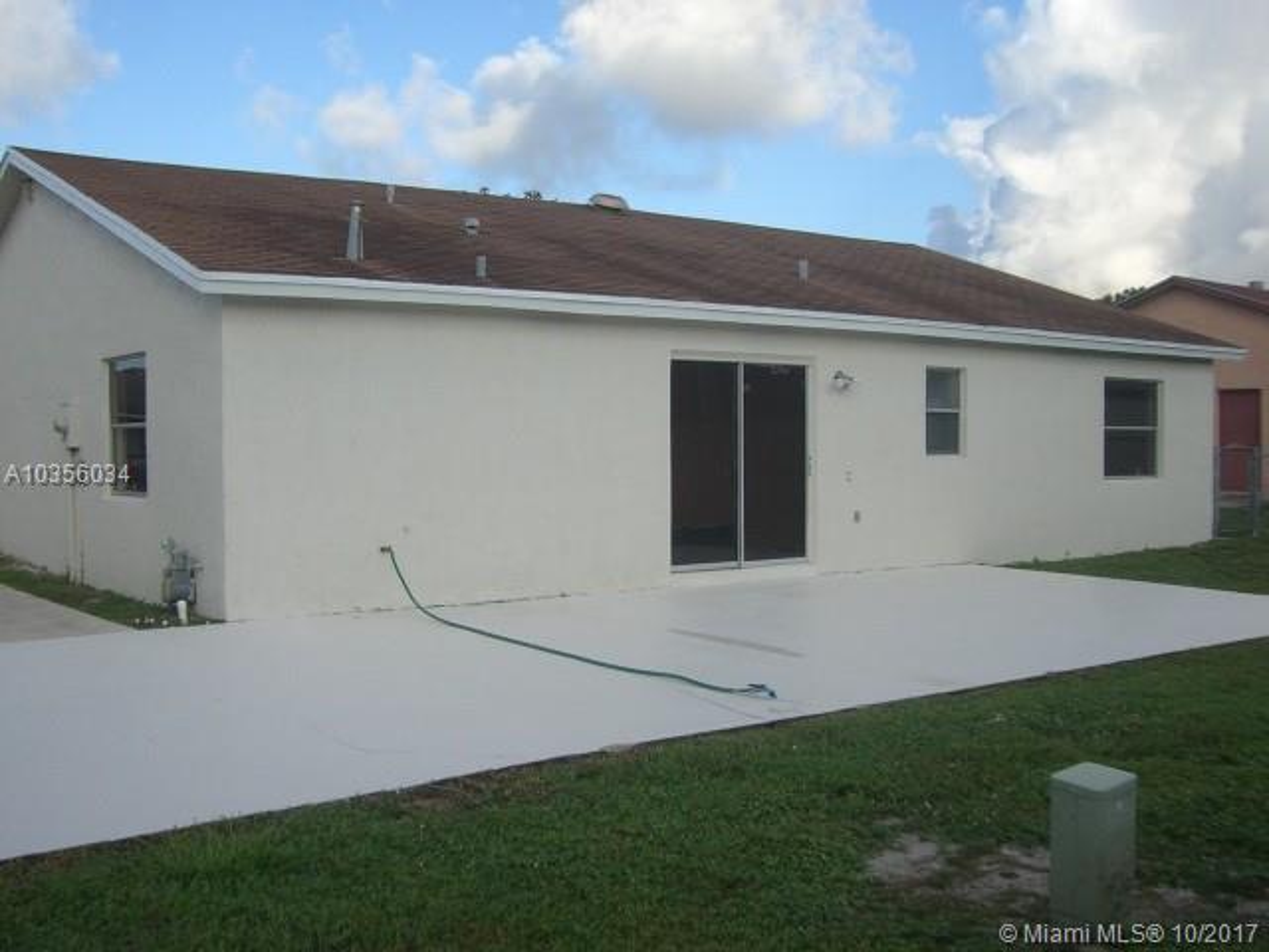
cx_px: 634
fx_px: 1393
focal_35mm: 38
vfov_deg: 37.7
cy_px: 476
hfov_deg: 49.0
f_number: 4.3
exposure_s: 1/400
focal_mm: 6.2
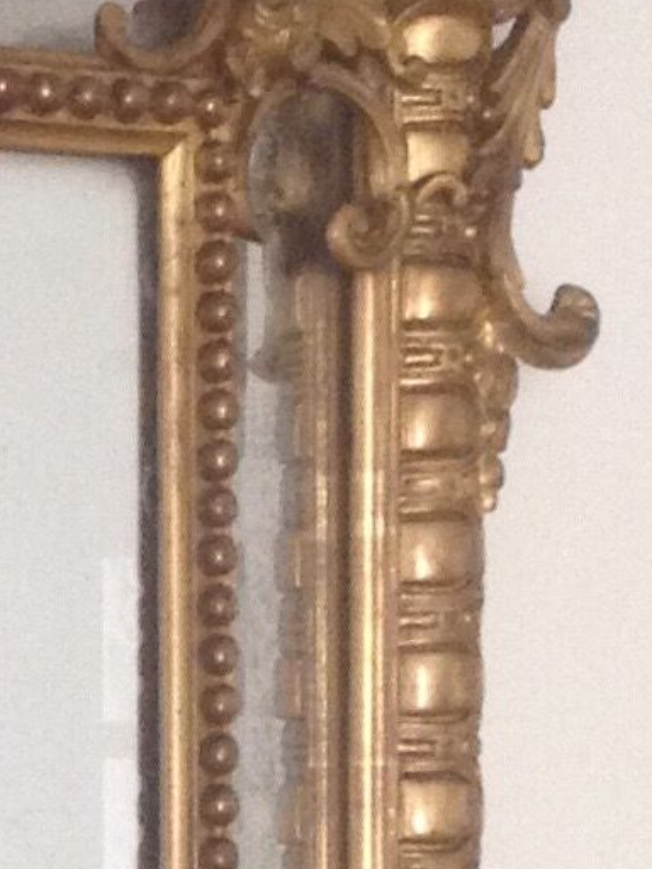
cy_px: 1232
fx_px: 5600
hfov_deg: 6.5
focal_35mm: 223
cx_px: -596
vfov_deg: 8.7
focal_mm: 4.28
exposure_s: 1/20
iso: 160
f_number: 2.4
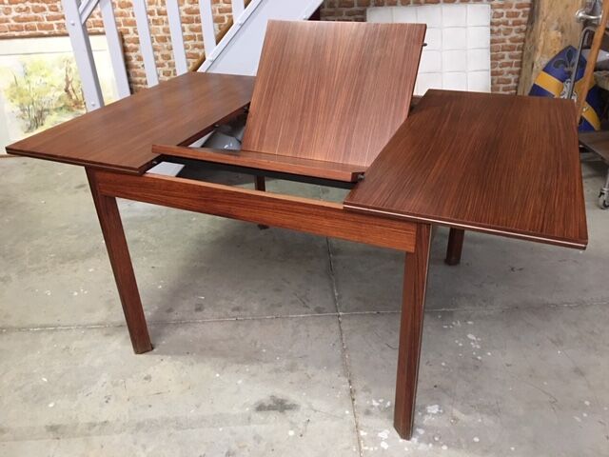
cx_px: 304
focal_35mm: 29
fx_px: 510
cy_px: 228
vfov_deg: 48.2
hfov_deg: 61.7
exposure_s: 1/8
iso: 125
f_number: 2.2
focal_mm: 4.15
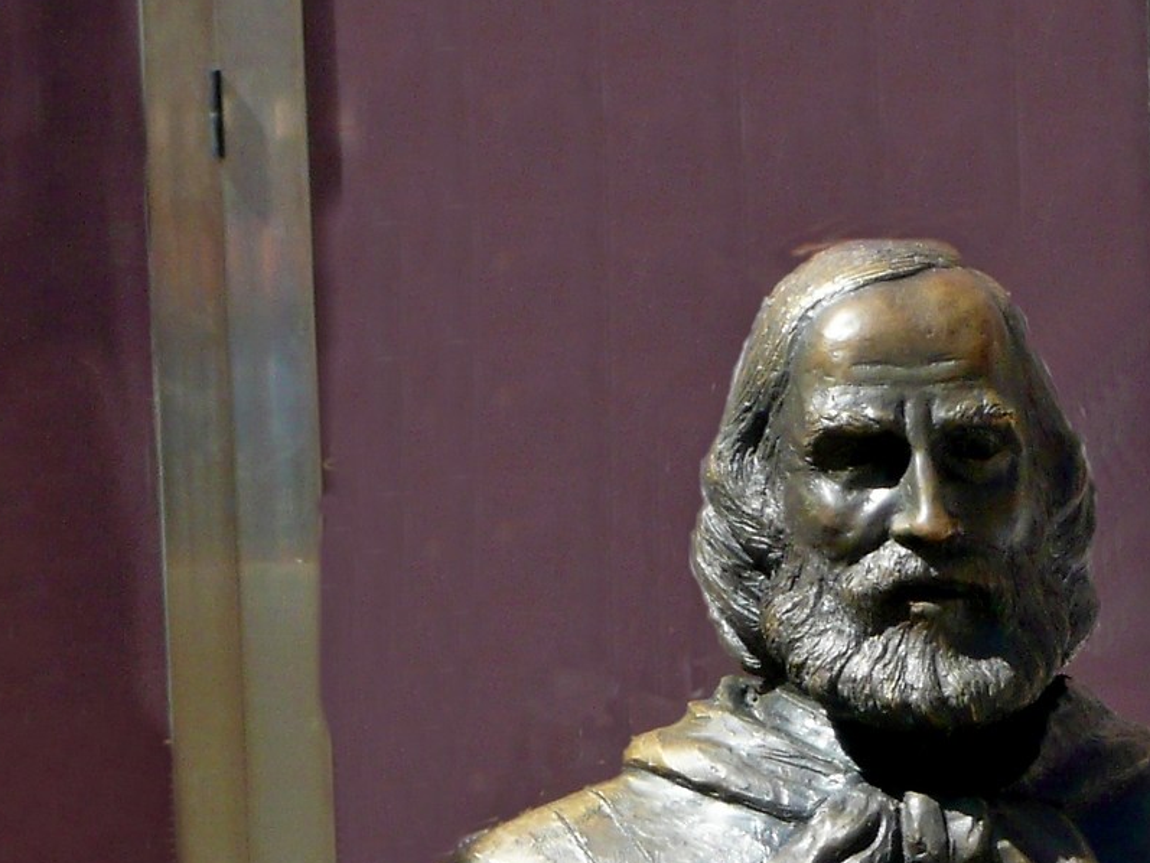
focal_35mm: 310
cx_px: 1574
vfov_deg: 4.8
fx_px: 10300
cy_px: 1074
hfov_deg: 6.3
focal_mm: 16.9
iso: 100
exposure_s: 1/320
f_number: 4.7
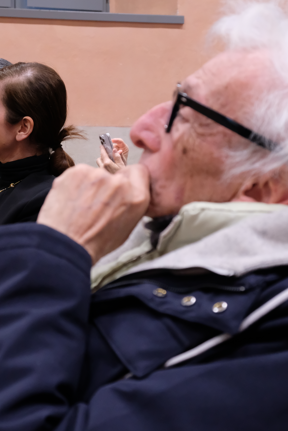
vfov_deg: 29.7
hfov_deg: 20.0
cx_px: 105
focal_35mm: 68
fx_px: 816
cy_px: 214
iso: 3200
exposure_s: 1/34
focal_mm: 30.2
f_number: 5.6
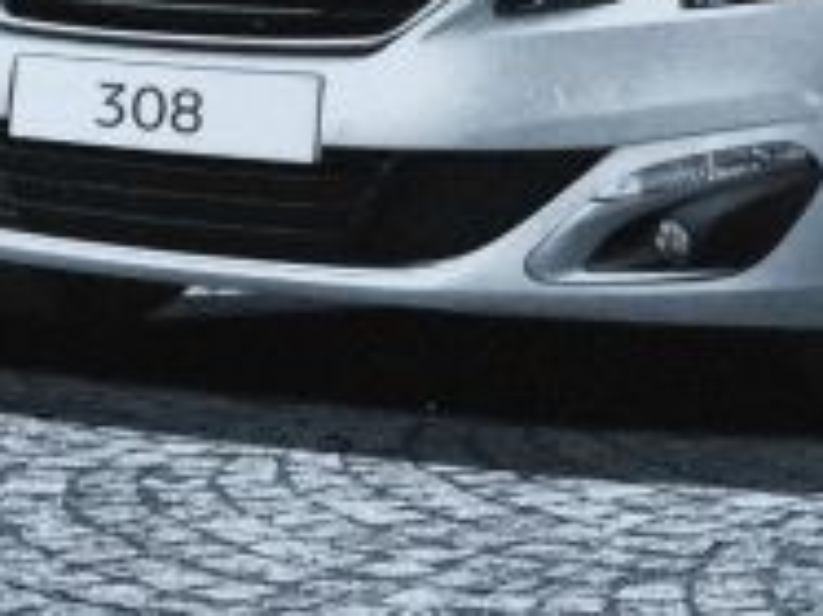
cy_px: -304
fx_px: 4372
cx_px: 843
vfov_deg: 7.9
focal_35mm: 184
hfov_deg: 10.7
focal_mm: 24.3
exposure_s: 1/800
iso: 6400
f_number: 4
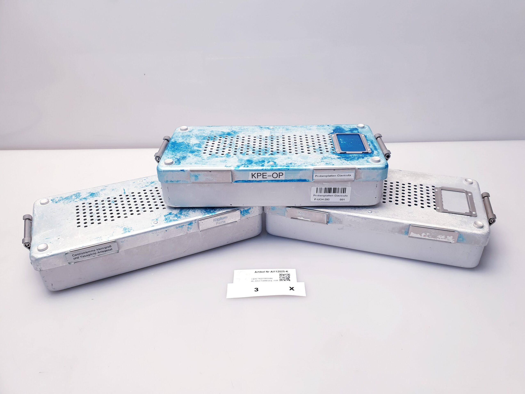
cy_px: 197
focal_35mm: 26
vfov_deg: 53.1
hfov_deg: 67.3
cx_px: 262
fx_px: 394
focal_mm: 4.3
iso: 80
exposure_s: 1/50
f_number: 2.4
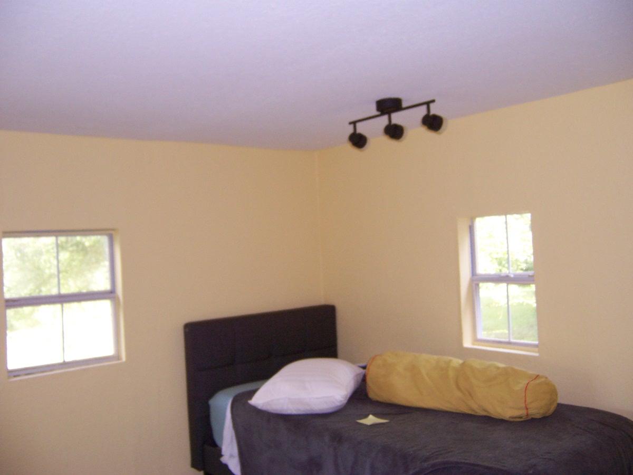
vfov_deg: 42.9
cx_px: 316
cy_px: 238
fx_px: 603
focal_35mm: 33
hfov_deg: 55.4
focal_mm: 5.5
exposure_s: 1/60
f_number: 2.8
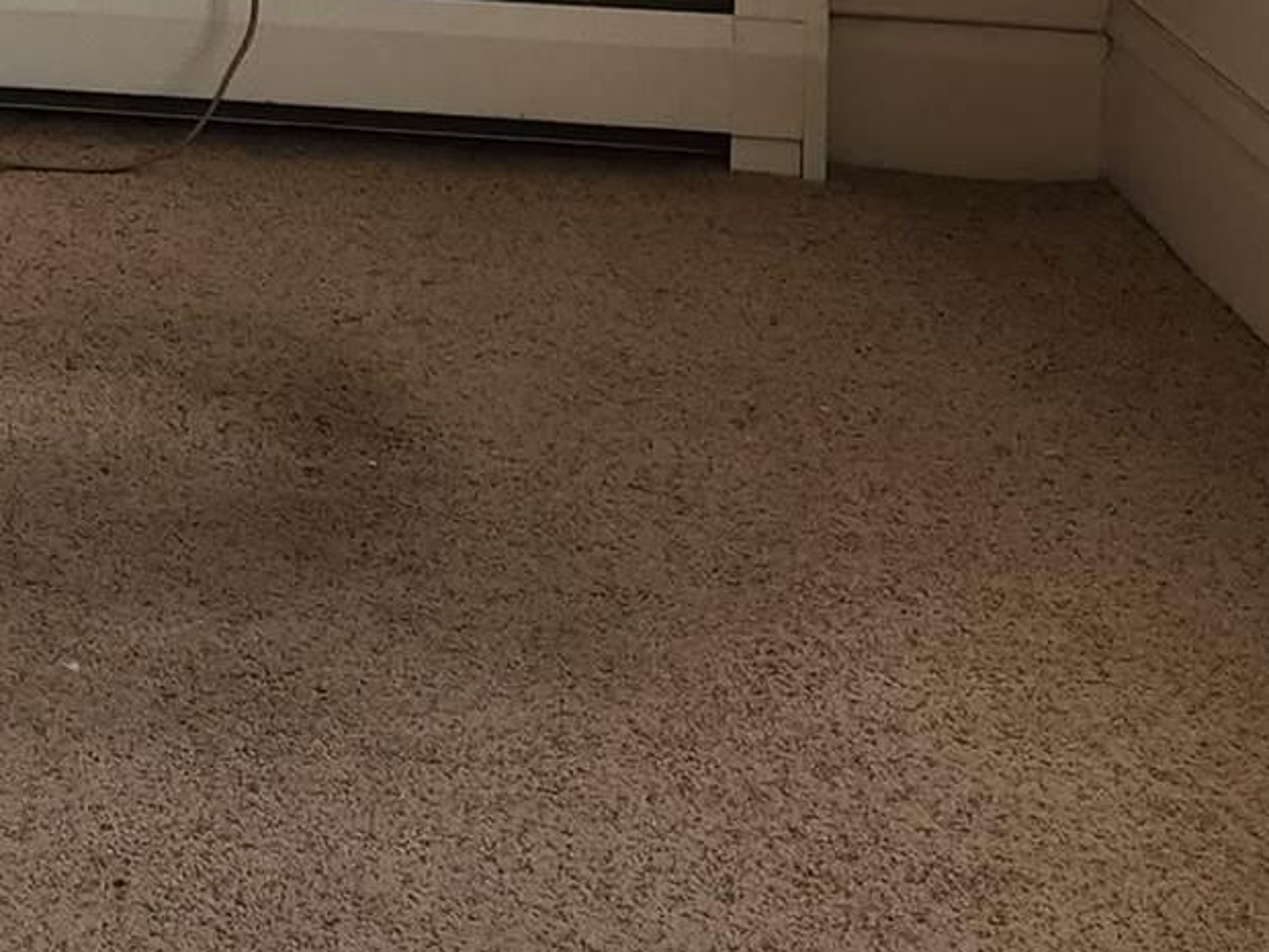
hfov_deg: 16.3
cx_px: -377
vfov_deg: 12.0
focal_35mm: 114
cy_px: -739
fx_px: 4179
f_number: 1.8
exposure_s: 1/120
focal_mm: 5.4
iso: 25
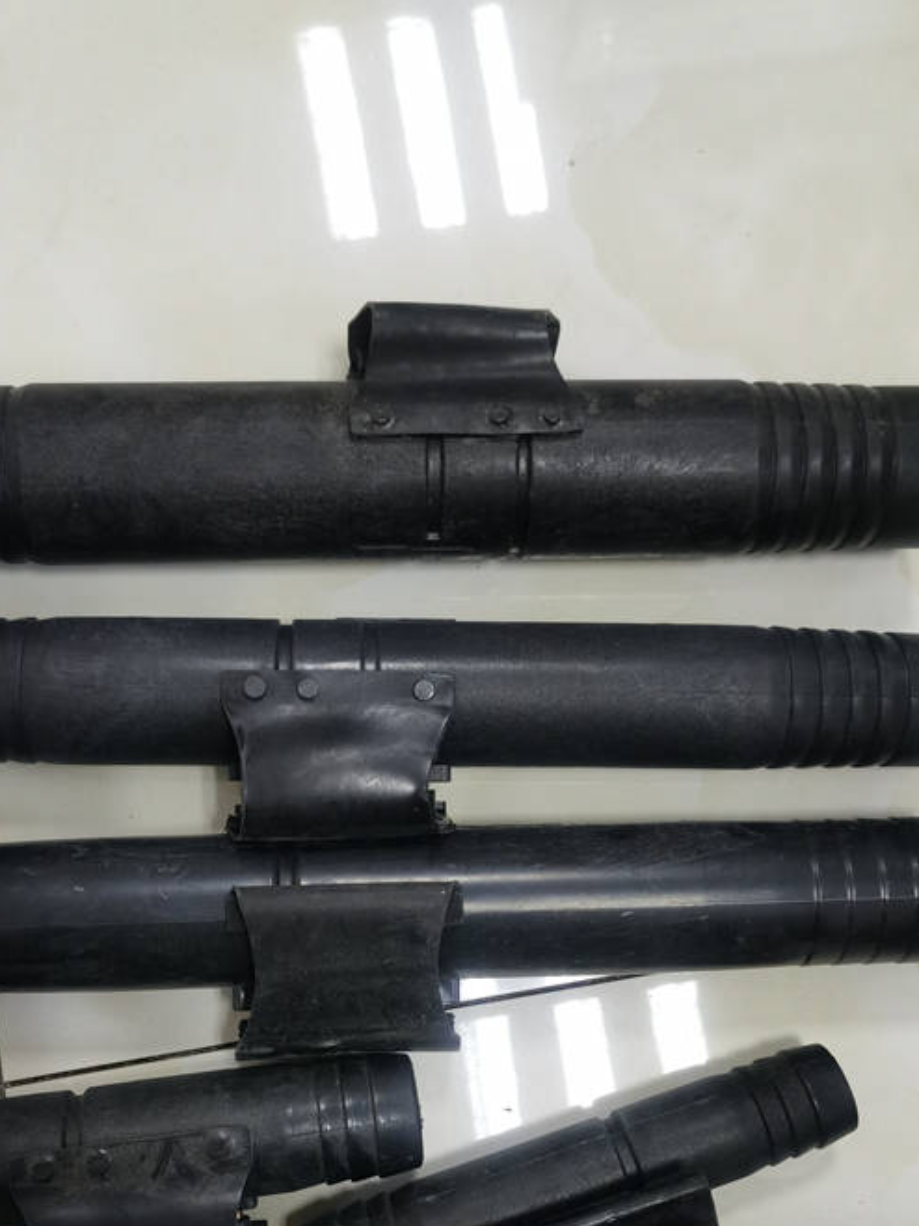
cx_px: 409
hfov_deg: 35.1
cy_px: 796
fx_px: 1452
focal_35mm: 41
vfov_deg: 45.2
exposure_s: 1/50
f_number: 1.6
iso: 250
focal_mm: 5.56
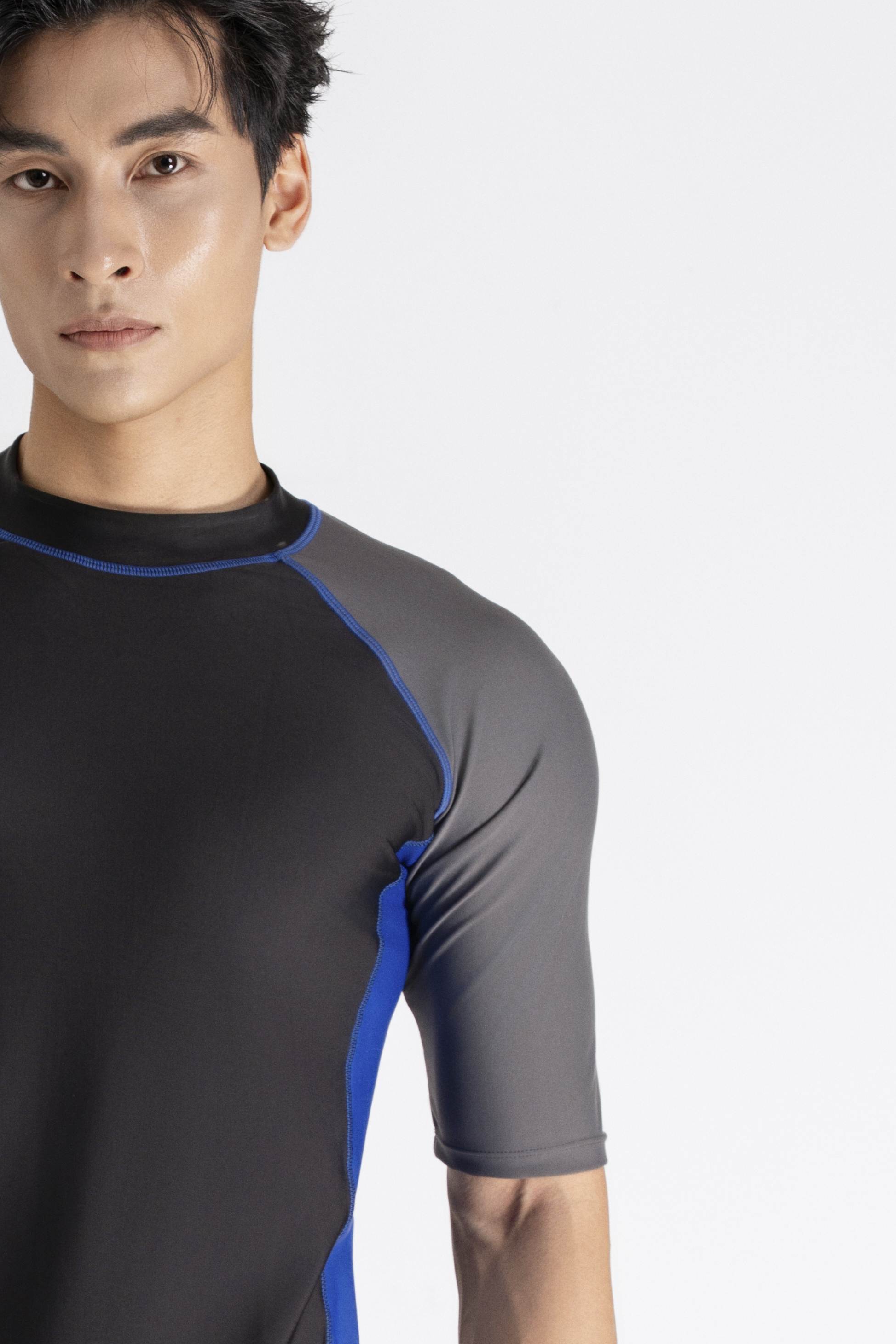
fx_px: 4936
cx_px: 95
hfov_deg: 10.3
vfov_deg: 15.3
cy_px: 1191
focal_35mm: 132
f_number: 5
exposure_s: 1/160
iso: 250
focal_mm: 55.1
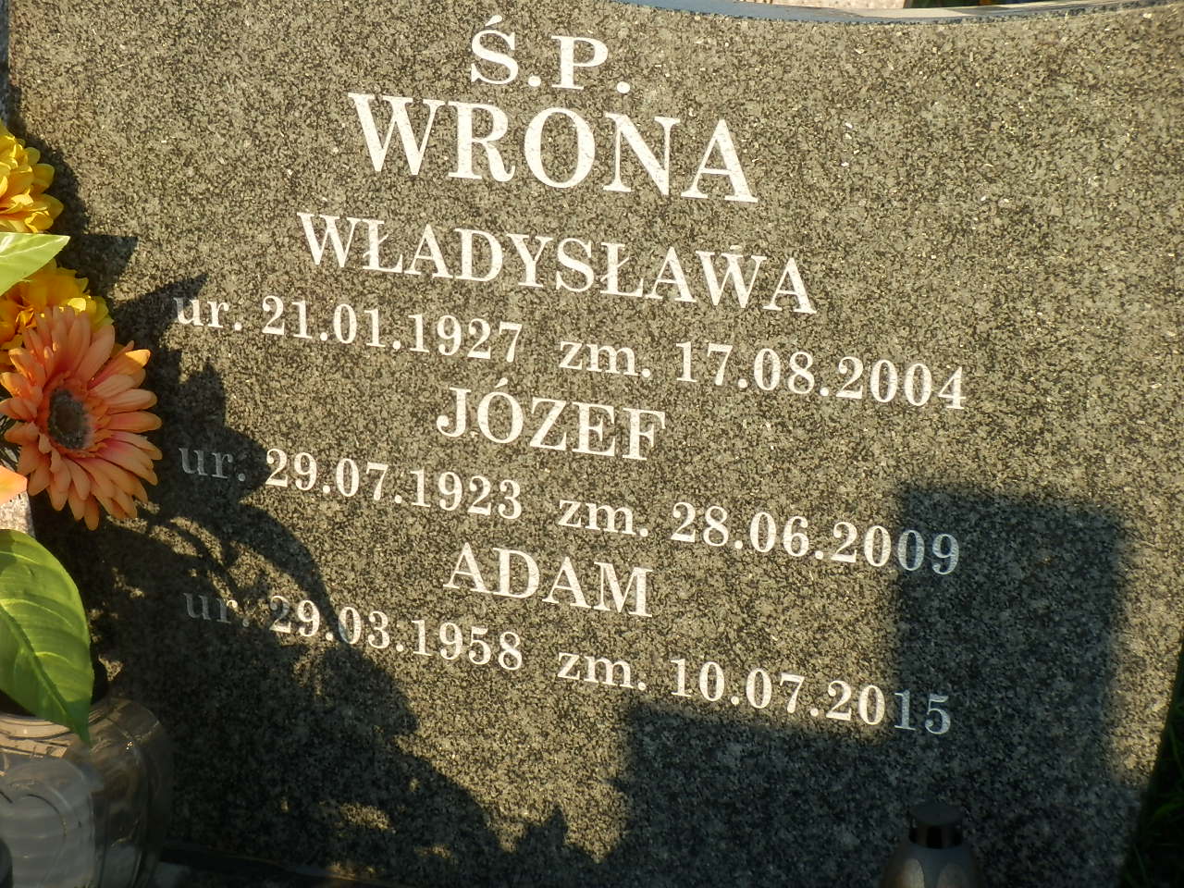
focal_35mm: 96
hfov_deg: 20.4
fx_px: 3284
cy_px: 444
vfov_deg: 15.4
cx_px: 592
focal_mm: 17.1
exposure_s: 1/250
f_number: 5.3
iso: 80
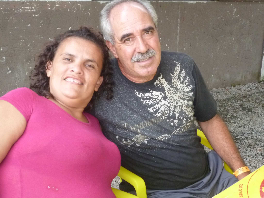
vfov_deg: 26.1
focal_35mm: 56
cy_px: 99
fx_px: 427
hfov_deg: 34.3
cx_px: 132
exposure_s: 1/60
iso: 400
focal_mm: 10
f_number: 4.4
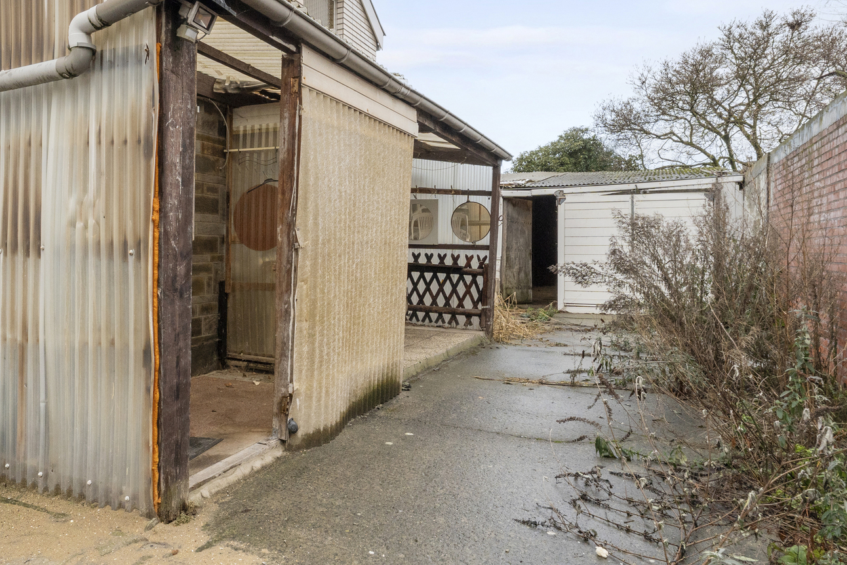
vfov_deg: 49.4
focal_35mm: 26
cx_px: 353
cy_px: 238
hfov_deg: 68.9
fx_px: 612
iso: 1000
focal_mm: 14
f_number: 11
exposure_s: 1/160
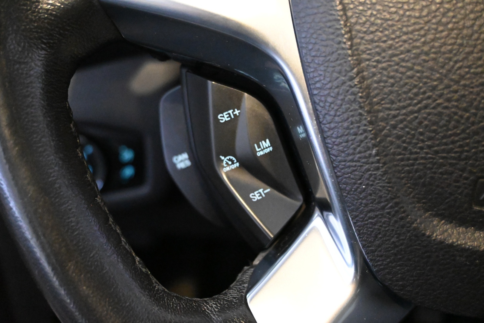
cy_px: 162
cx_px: 242
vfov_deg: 30.8
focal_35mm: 44
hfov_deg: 45.0
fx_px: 585
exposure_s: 1/60
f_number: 4.8
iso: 12800
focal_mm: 29
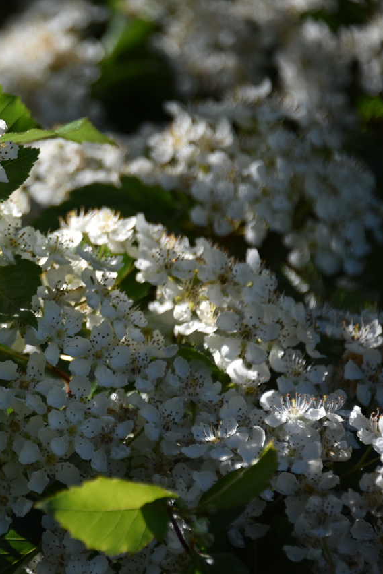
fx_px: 7197
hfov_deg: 3.0
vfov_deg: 4.6
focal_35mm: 451
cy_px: 287
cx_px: -38
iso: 200
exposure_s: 1/640
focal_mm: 300
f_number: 5.6
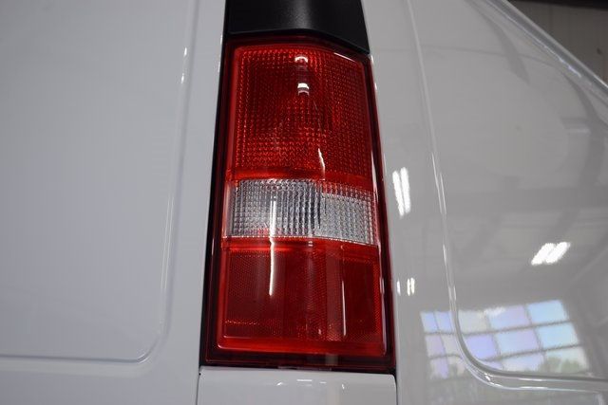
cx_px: 304
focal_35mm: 51
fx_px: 861
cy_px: 202
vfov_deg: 26.5
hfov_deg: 38.9
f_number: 5
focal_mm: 34
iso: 400
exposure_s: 1/60
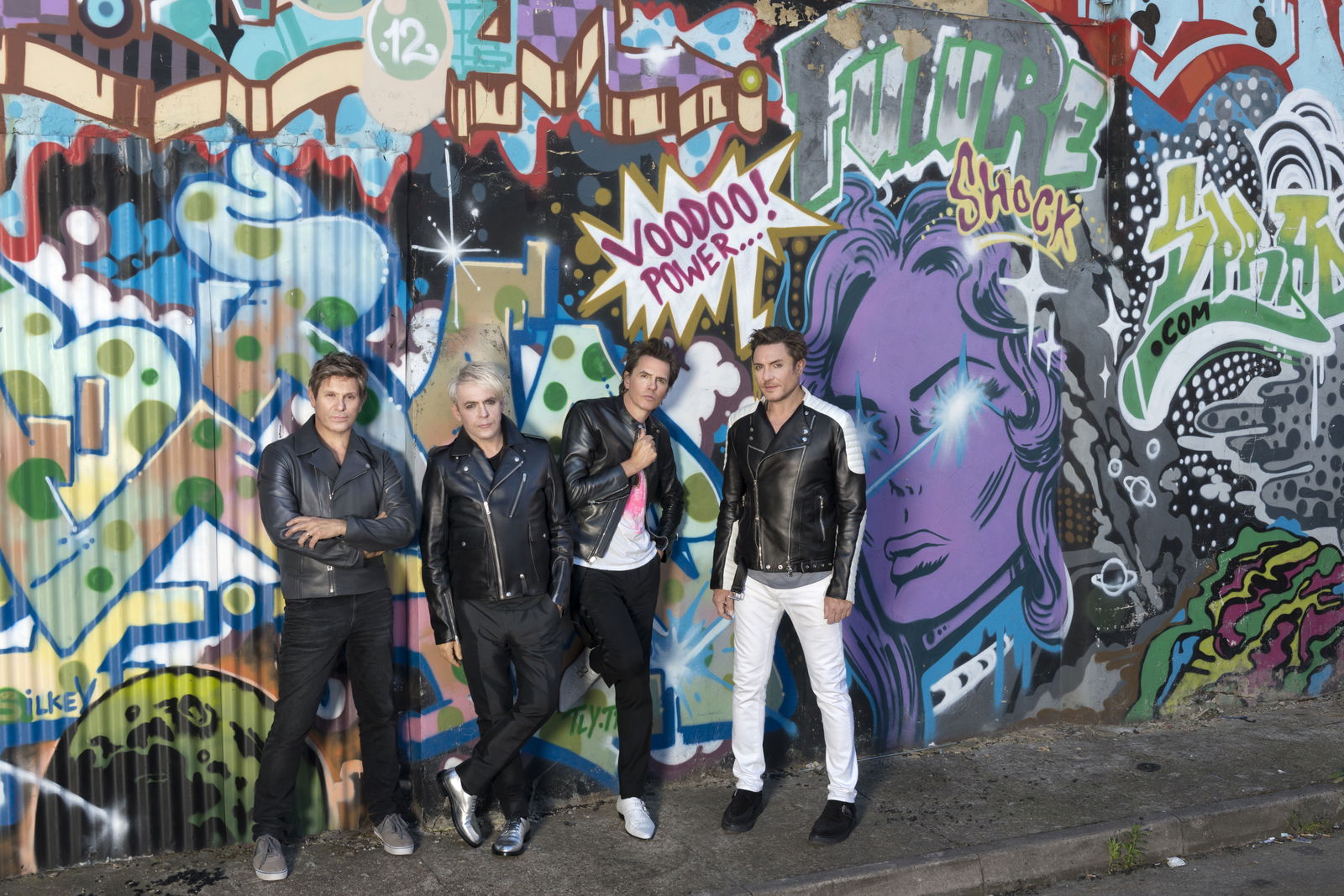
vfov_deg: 27.0
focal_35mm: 50
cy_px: 448
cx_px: 672
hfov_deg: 39.6
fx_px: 1867
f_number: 9
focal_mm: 50
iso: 400
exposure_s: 1/200
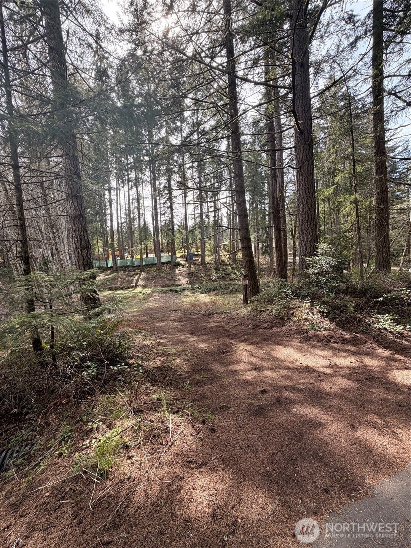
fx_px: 222
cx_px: 206
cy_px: 274
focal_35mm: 14
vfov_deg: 102.1
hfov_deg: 85.7
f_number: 2.2
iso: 64
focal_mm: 2.22
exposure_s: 1/225
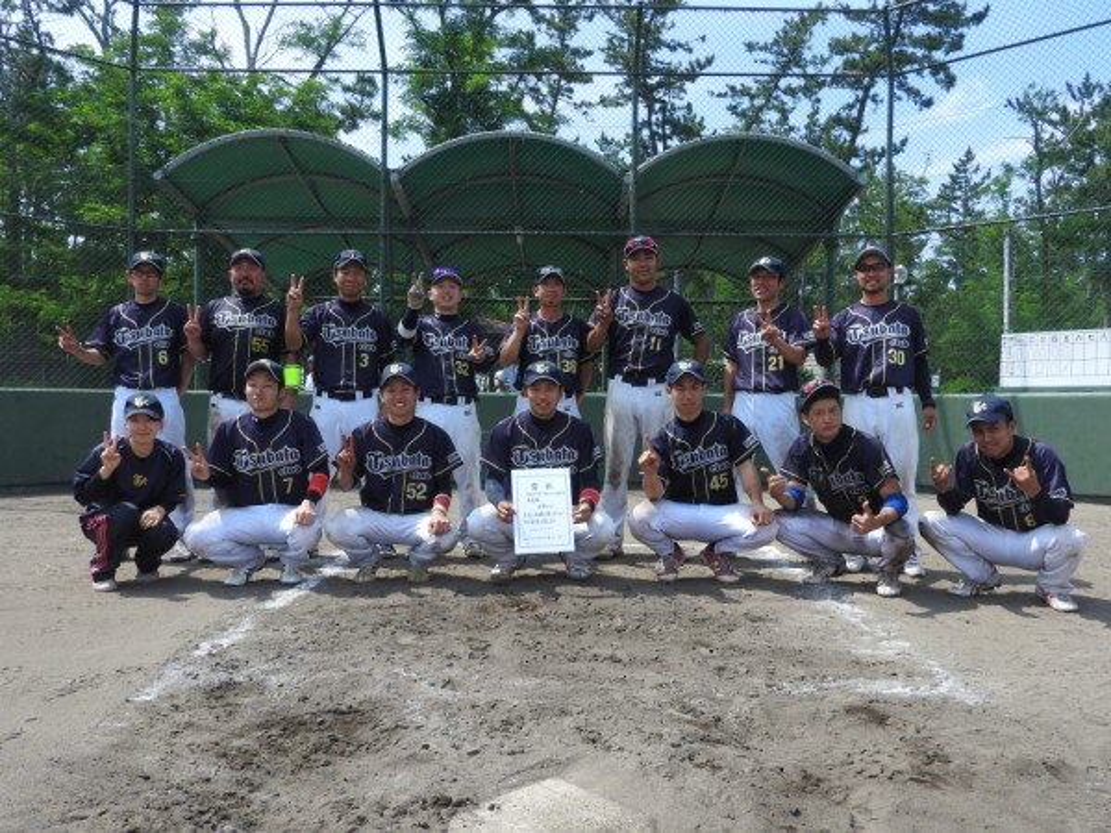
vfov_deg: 46.8
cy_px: 416
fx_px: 963
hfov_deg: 60.0
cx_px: 556
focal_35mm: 30
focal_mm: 5.4
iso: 100
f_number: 3.5
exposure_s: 1/640
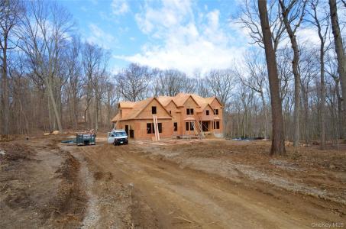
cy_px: 114
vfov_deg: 67.1
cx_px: 173
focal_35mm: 18
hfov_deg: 90.1
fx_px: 173
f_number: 5.6
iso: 100
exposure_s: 1/250
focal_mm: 12
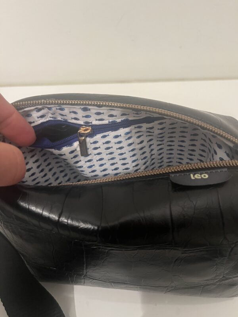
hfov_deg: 53.1
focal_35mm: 26
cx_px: 119
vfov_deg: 67.3
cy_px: 158
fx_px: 238
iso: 500
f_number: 1.6
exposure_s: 1/50
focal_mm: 5.1
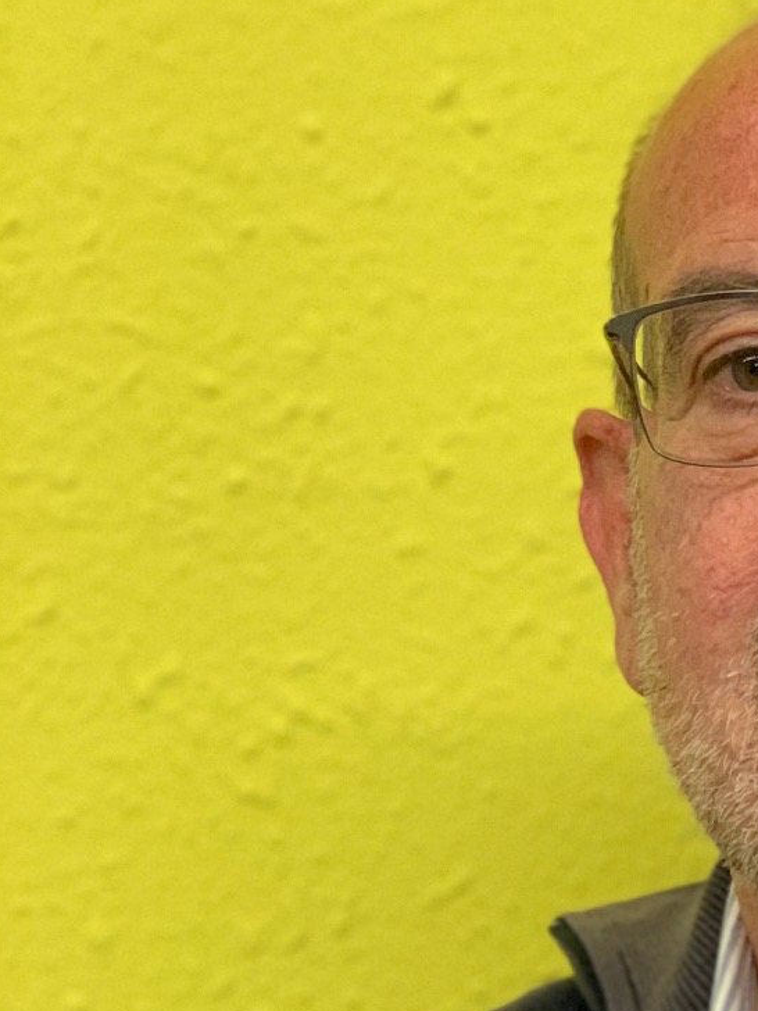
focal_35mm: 144
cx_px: 1045
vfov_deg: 13.6
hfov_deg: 10.1
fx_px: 4204
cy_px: 919
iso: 200
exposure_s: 1/50
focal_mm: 6
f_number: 2.4
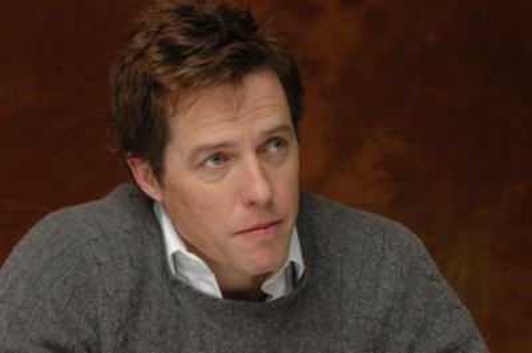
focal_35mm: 129
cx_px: 266
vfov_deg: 10.6
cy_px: 176
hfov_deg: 15.9
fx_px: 1903
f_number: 10
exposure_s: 1/1250
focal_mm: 86
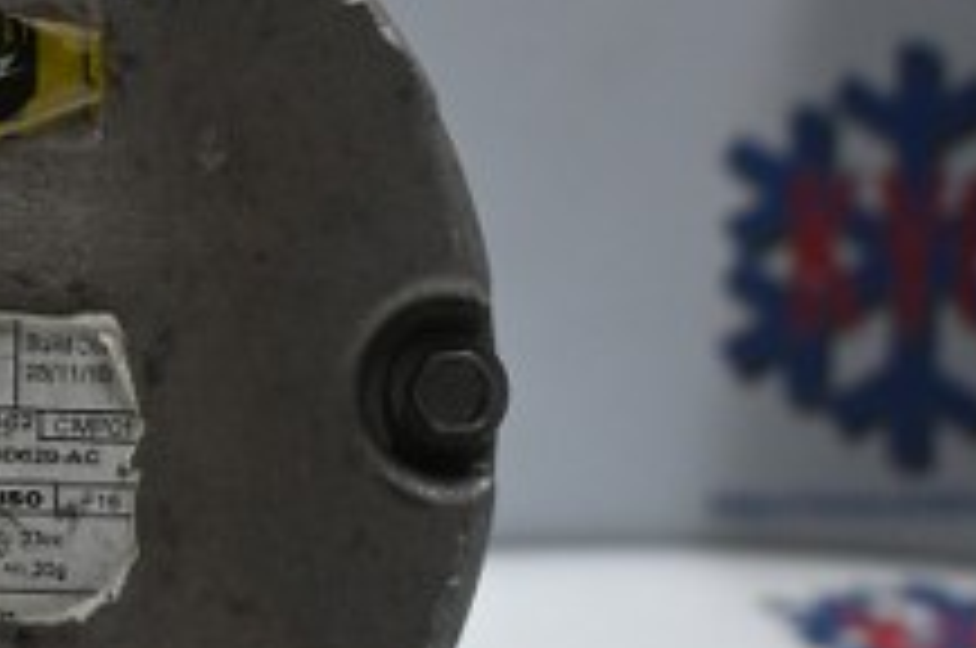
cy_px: 115
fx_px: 3600
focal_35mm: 133
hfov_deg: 14.8
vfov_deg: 10.2
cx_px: -261
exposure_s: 1/125
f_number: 4.2
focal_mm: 24
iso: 900
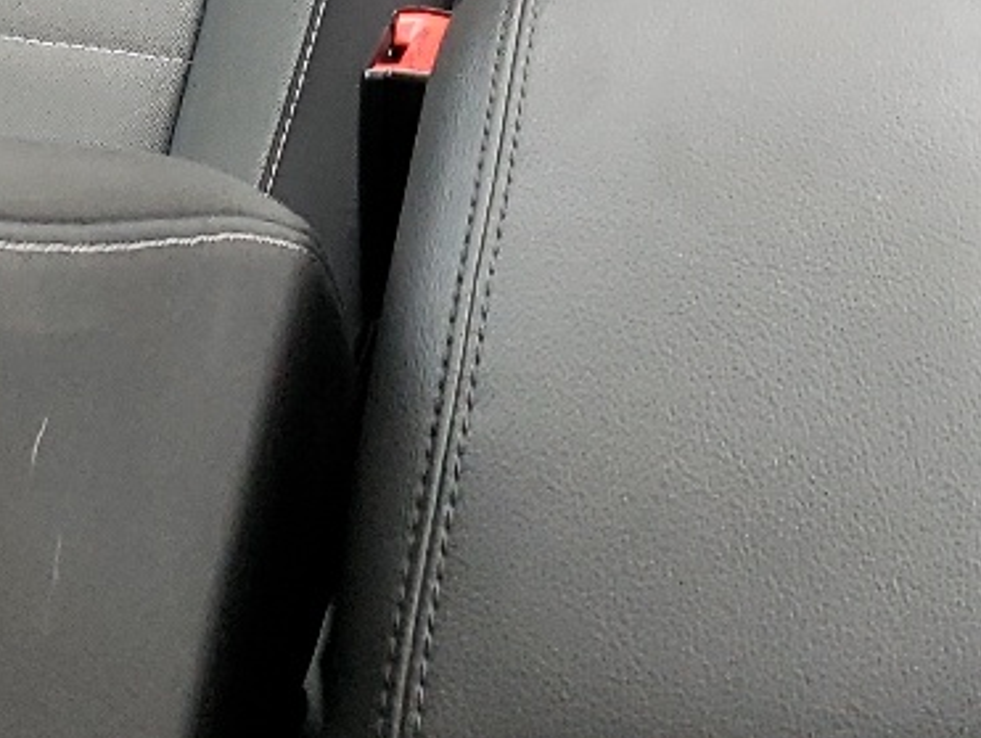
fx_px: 3177
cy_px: -767
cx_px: 775
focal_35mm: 112
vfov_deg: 11.8
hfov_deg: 17.4
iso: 101
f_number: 1.5
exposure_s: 1/50
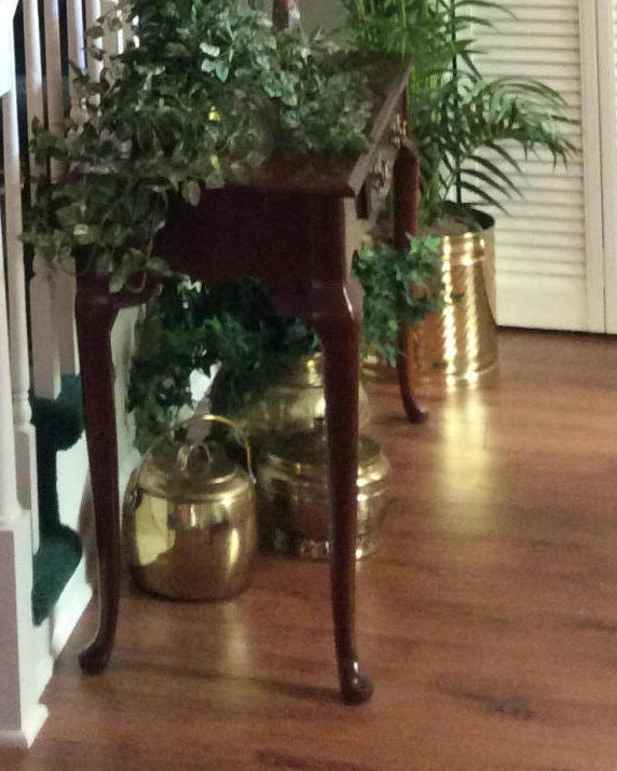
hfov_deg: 16.6
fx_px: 2054
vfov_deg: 19.7
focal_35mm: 90
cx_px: -54
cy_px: -212
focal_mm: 3.3
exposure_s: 1/17
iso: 320
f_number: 2.4
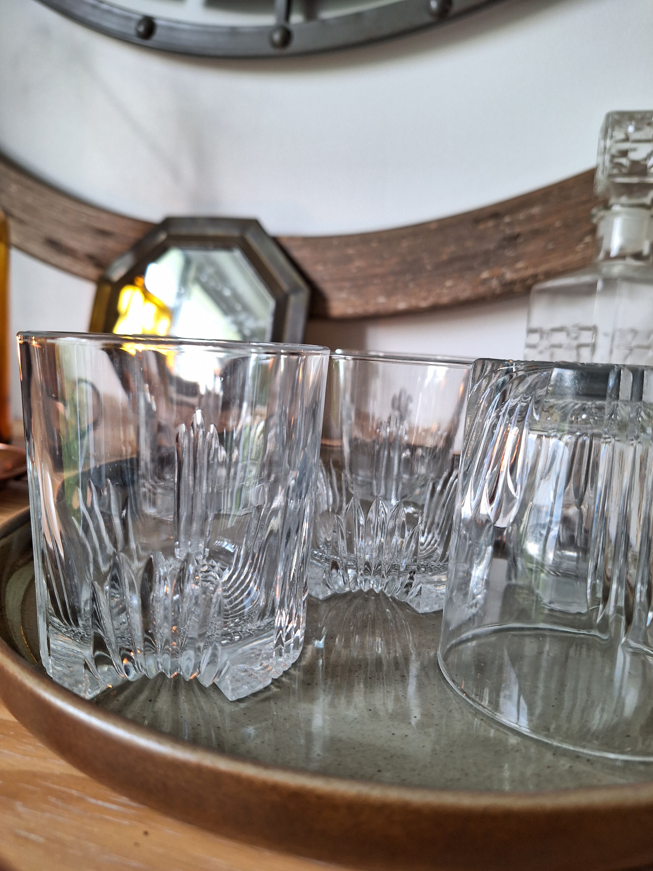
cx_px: 326
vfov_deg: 73.9
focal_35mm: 23
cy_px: 436
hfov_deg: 58.9
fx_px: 578
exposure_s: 1/50
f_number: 1.8
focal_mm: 5.54
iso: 160
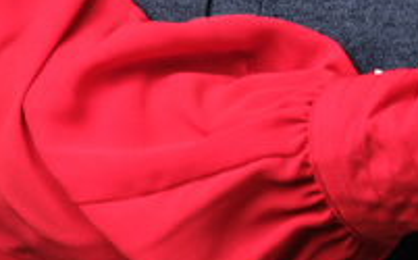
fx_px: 5199
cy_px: -508
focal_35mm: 457
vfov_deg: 2.8
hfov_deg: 4.6
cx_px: 195
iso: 160
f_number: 4.5
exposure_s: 1/160
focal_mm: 50
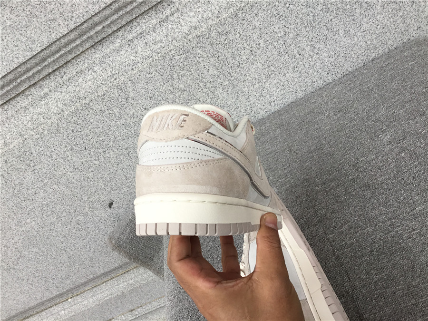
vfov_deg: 45.4
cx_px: 214
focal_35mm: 31
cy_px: 160
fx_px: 383
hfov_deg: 58.4
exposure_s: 1/100
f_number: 2.4
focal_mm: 3.3
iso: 40
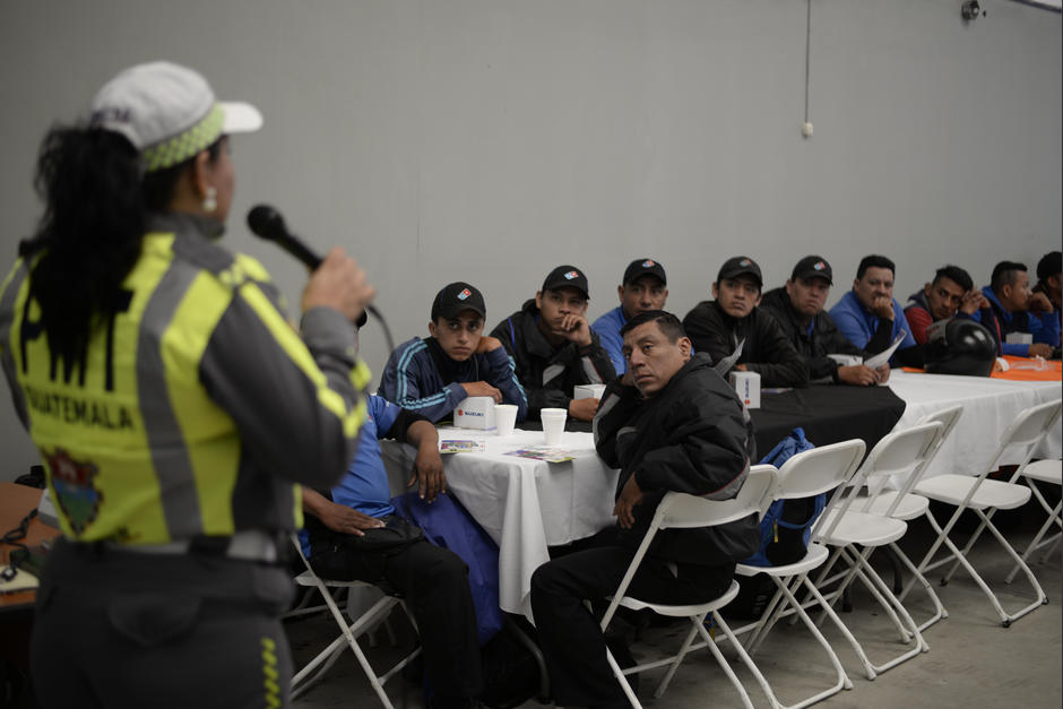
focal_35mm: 50
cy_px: 354
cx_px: 532
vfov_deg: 27.0
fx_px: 1477
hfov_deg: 39.6
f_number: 1.8
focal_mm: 50
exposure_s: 1/160
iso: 250
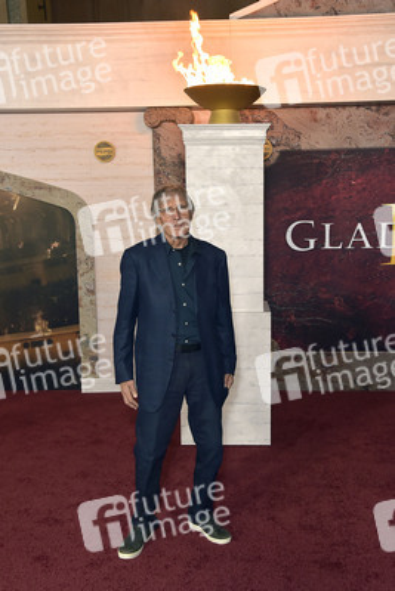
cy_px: 296
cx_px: 198
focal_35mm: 38
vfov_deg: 50.7
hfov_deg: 35.1
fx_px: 625
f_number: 5.6
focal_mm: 38
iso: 1000
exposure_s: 1/250
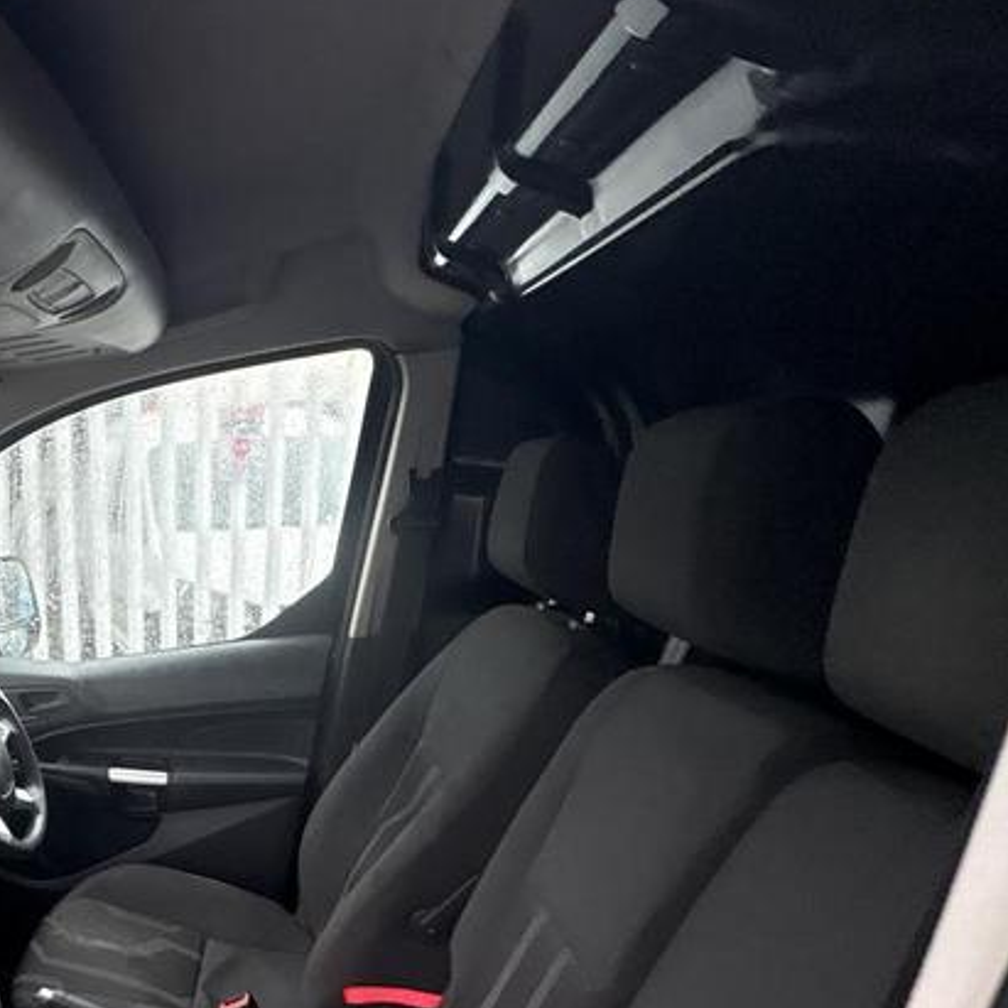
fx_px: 890
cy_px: 795
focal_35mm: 27
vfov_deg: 55.3
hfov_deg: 49.6
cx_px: 29
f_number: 2.2
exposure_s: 1/91
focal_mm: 2.22
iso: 250
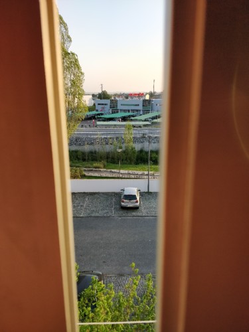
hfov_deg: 56.8
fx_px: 230
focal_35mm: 24
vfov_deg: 71.6
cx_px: 124
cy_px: 166
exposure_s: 1/406
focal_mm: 4.1
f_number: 1.7
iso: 320
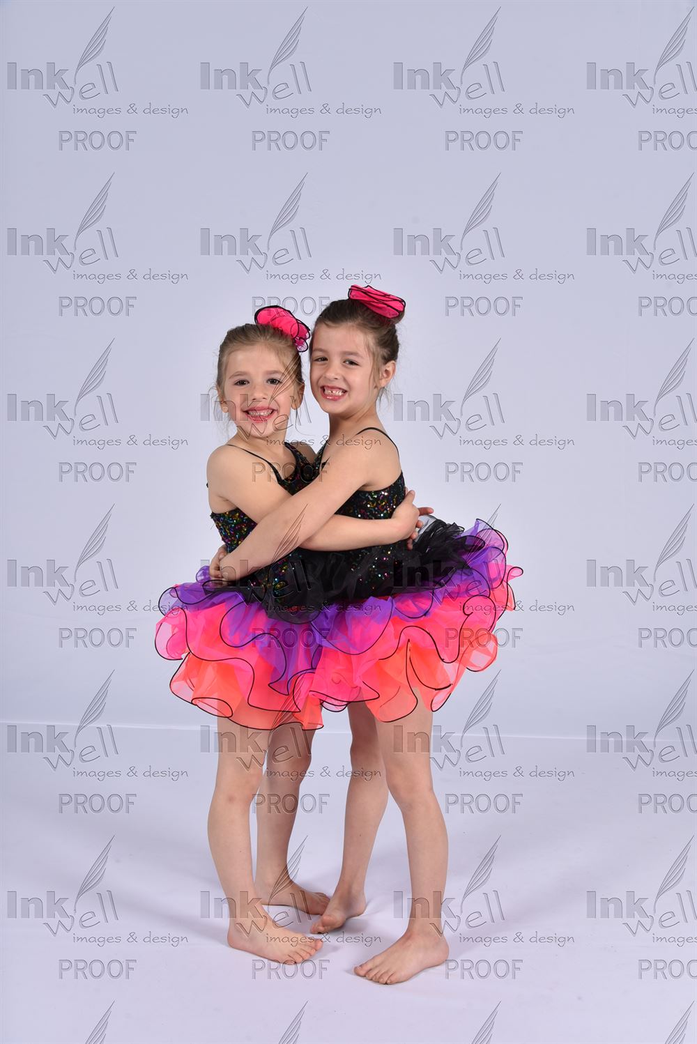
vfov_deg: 54.4
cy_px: 522
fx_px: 1015
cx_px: 348
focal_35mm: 35
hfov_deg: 37.9
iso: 250
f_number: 8
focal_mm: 35
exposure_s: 1/200
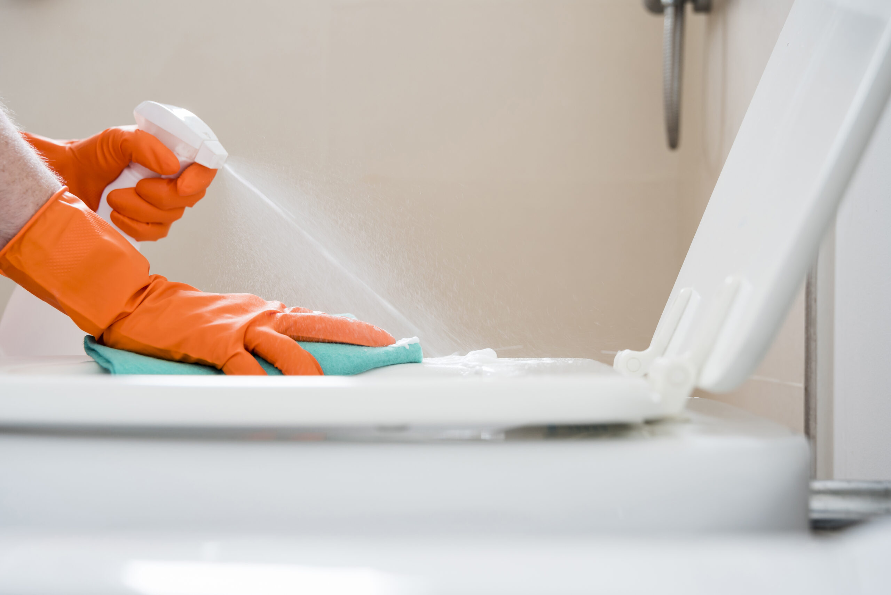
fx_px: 990
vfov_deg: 33.4
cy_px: 298
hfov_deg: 48.4
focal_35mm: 40
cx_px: 446
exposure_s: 1/125
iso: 320
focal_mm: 40
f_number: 3.5
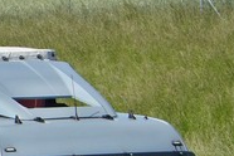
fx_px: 2997
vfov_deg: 3.0
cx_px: -235
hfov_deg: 4.4
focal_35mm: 461
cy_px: 208
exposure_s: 1/3200
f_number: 5.6
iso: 500
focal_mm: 71.5
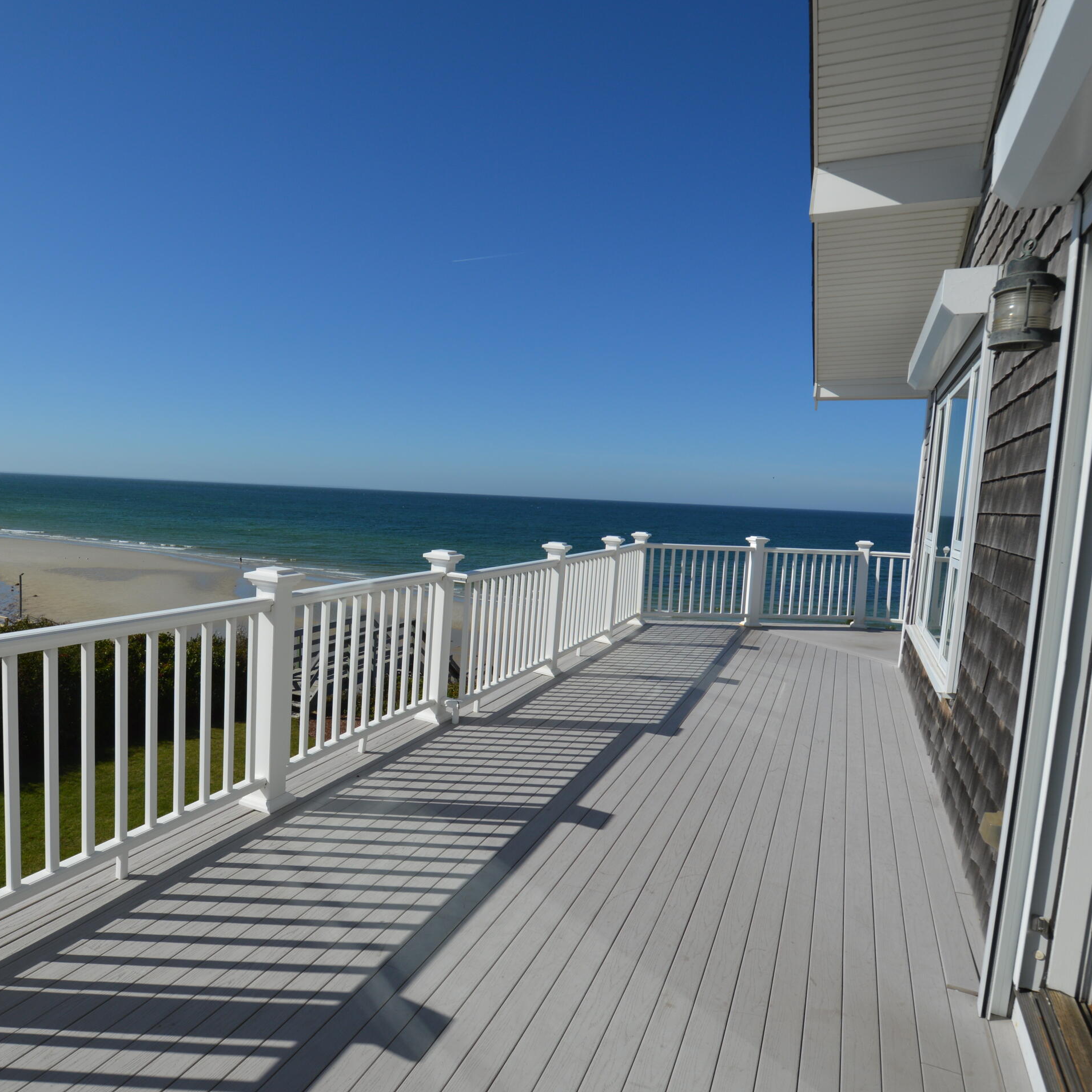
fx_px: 714
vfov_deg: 74.8
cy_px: 569
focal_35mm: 20
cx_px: 404
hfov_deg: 73.5
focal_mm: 10
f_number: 9
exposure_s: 1/400
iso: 100
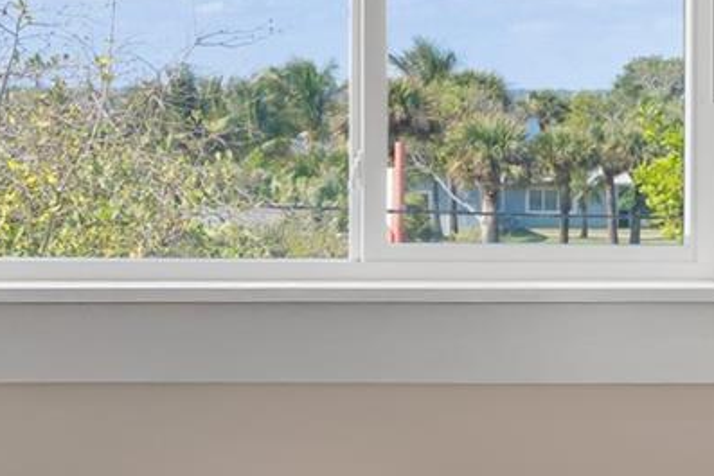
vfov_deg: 9.4
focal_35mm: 145
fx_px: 2877
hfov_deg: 14.0
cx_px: 36
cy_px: 84
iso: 320
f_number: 8
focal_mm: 24
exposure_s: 1/13
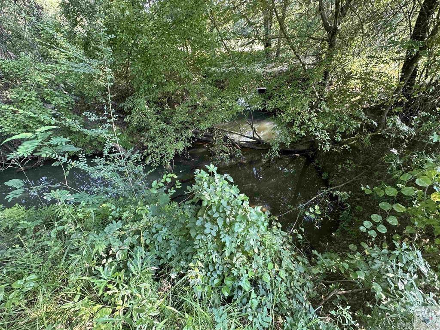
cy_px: 165
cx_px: 220
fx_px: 178
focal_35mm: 14
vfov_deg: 85.7
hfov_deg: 102.1
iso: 200
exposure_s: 1/99
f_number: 2.2
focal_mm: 2.22
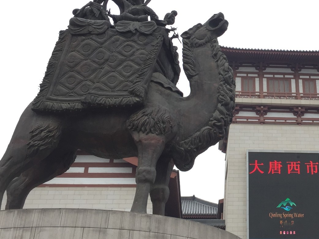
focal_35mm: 57
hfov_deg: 32.3
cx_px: 279
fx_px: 525
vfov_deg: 25.6
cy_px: 91
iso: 32
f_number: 2.2
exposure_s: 1/565
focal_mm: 4.15
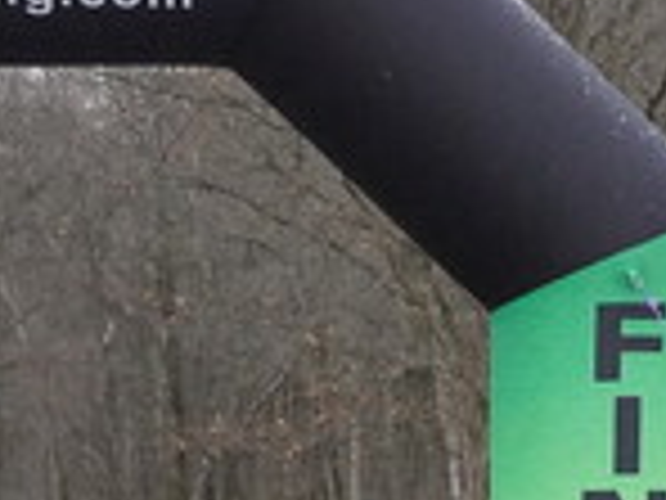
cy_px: 500
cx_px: -63
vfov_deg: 6.3
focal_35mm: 235
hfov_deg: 8.4
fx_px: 4521
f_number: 5.6
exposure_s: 1/2500
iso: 8000
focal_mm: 44
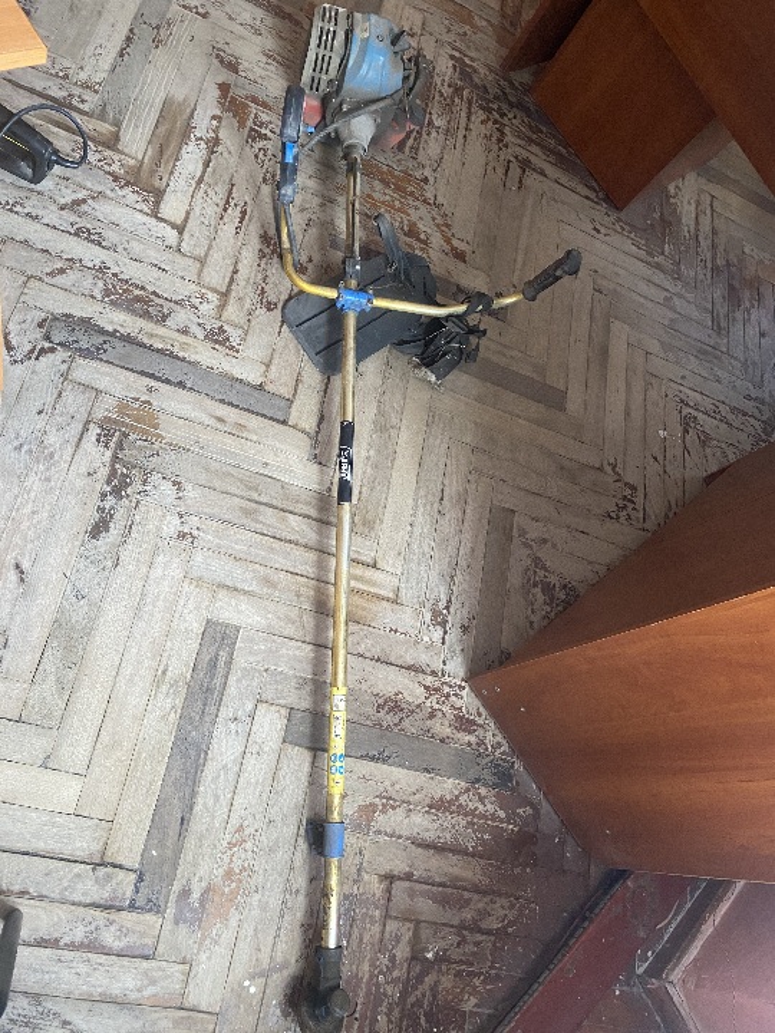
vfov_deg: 67.3
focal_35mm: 26
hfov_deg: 53.1
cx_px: 388
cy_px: 516
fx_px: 776
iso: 500
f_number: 1.8
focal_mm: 4.25
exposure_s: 1/60
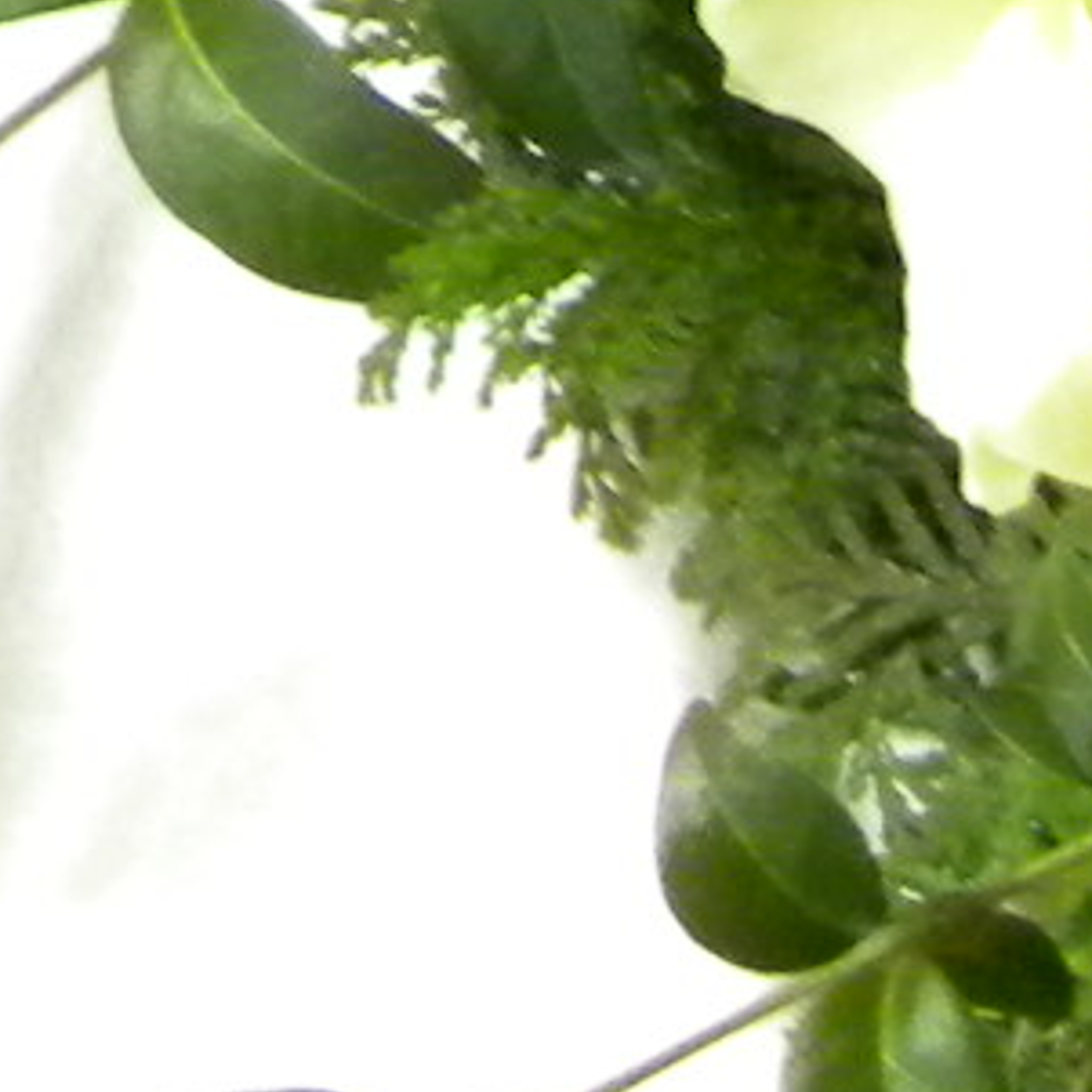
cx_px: 4509
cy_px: -820
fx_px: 7602
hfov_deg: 6.5
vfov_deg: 8.0
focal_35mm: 213
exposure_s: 1/15.4
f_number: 3.5
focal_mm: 5
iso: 400
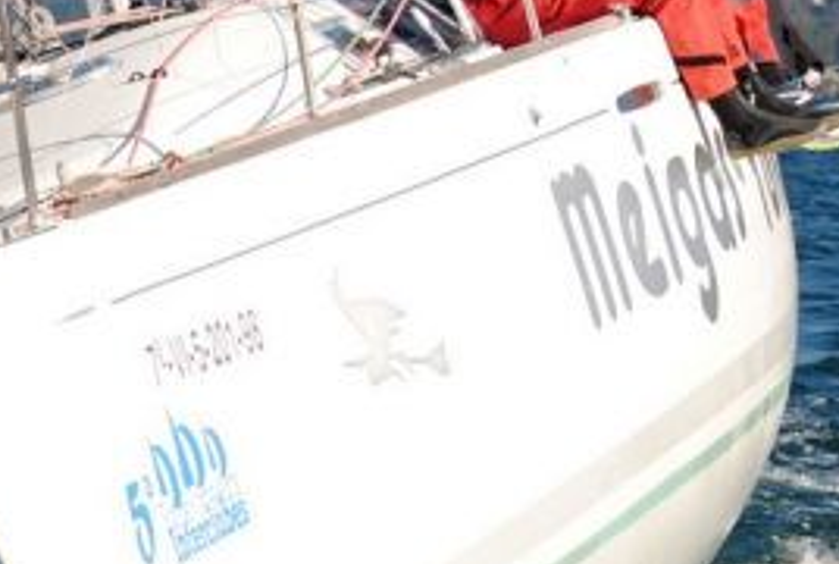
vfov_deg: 4.4
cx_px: -88
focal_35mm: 314
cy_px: 74
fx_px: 7334
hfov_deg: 6.5
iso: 100
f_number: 5.6
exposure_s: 1/500
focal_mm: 70
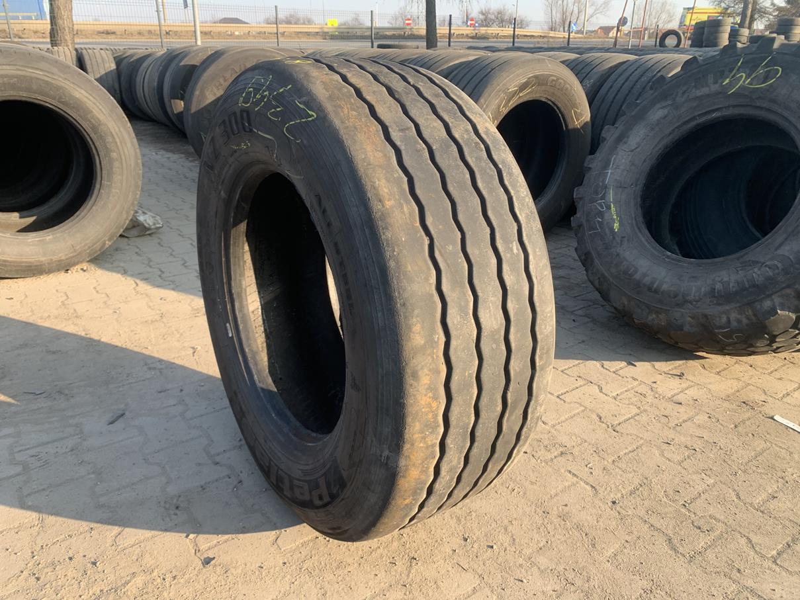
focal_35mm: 26
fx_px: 601
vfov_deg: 53.1
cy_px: 300
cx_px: 400
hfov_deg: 67.3
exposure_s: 1/268
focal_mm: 4.25
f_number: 1.8
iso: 25
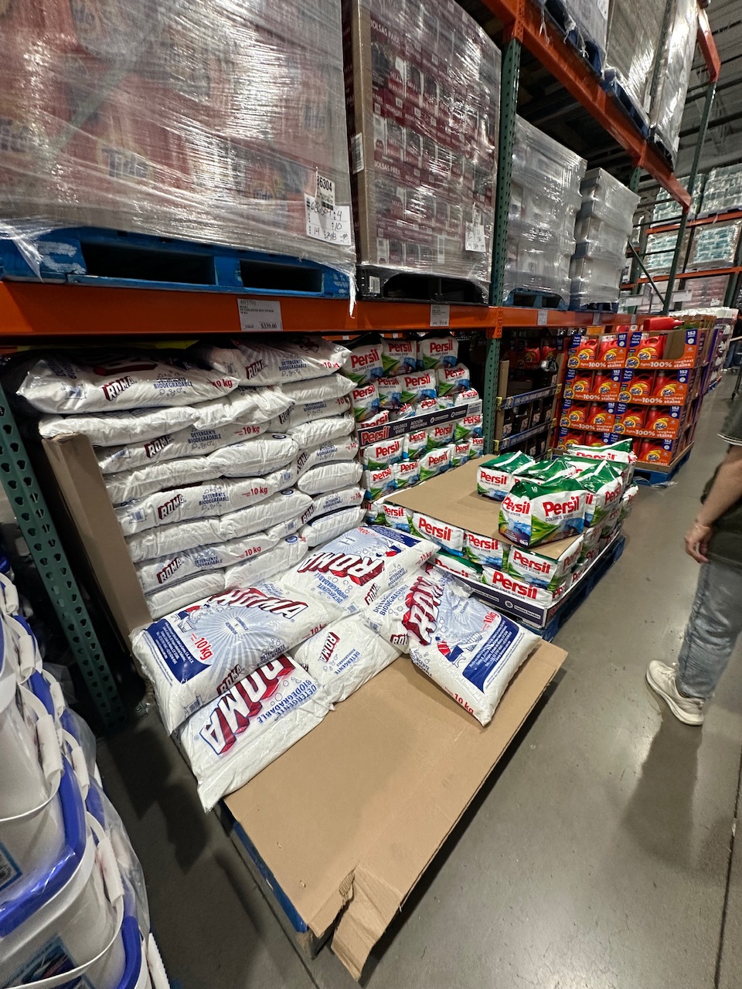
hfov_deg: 85.7
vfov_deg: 102.1
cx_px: 371
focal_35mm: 14
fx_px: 400
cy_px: 494
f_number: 2.2
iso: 160
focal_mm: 2.22
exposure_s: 1/100
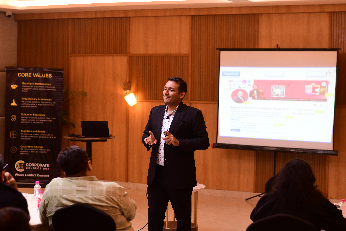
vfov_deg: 18.2
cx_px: 173
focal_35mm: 75
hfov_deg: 27.0
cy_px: 116
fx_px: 721
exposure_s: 1/160
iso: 400
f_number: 2.2
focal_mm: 50
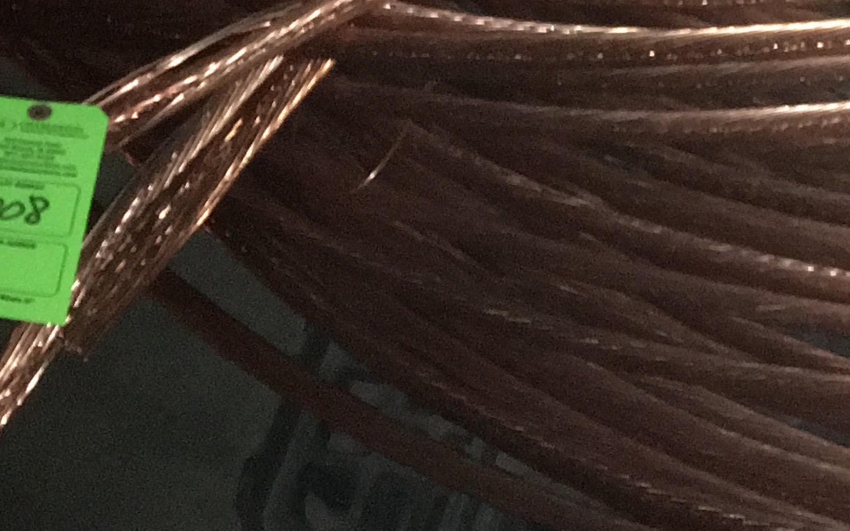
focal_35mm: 104
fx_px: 2409
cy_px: -239
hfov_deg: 18.3
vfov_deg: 12.1
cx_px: 1184
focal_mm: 4.15
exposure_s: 1/16
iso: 400
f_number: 2.2
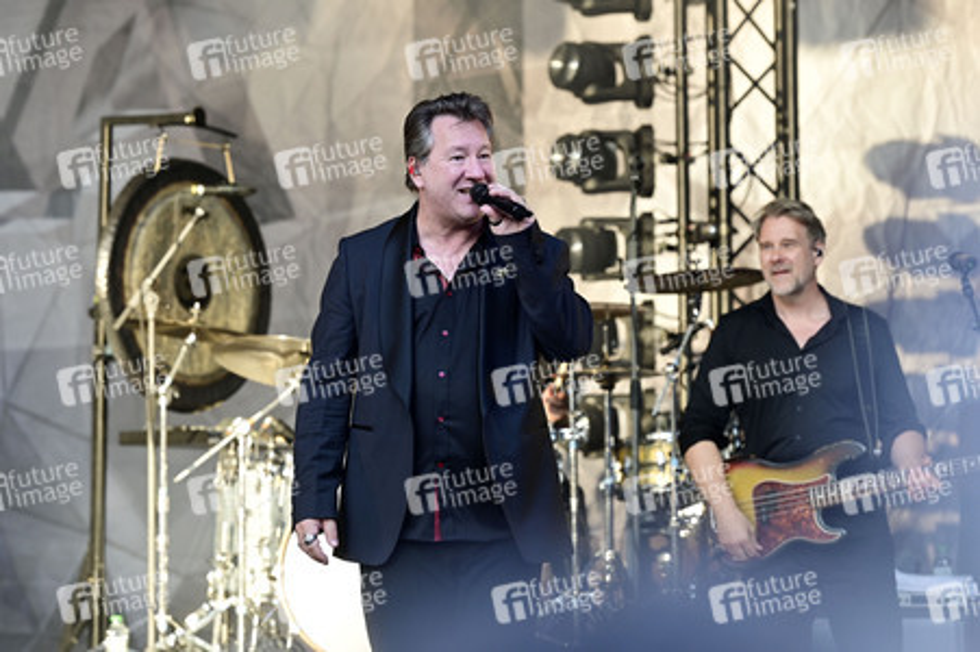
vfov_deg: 7.8
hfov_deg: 11.8
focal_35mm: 175
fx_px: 4760
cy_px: 326
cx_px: 490
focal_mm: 175
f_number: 4
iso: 500
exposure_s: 1/320
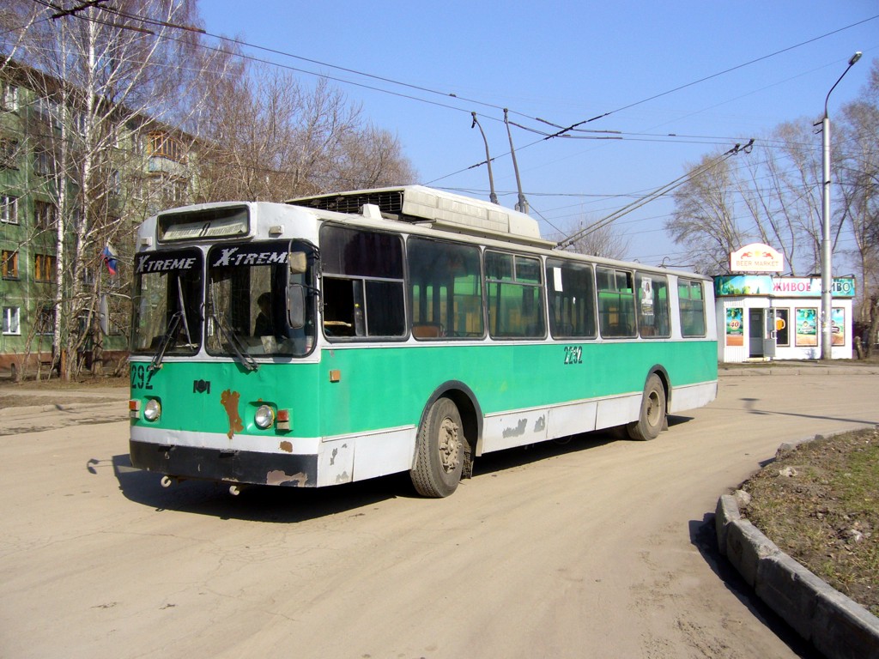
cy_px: 330
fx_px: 889
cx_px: 440
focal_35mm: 35
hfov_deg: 52.6
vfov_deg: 40.7
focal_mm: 5.8
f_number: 5.6
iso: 80
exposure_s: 1/320
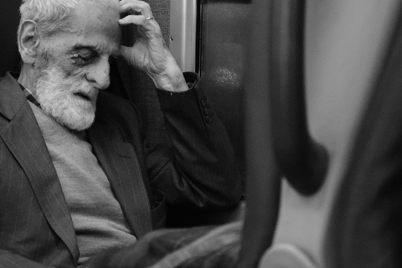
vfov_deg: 8.4
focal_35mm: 163
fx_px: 1820
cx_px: 112
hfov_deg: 12.6
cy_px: 92
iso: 6400
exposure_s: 1/100
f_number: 7.1
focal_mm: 70
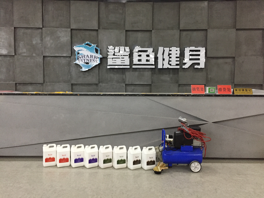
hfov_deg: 61.7
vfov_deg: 48.2
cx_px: 132
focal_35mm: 29
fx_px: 221
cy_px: 99
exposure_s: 1/20
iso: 250
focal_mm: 4.15
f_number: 2.2
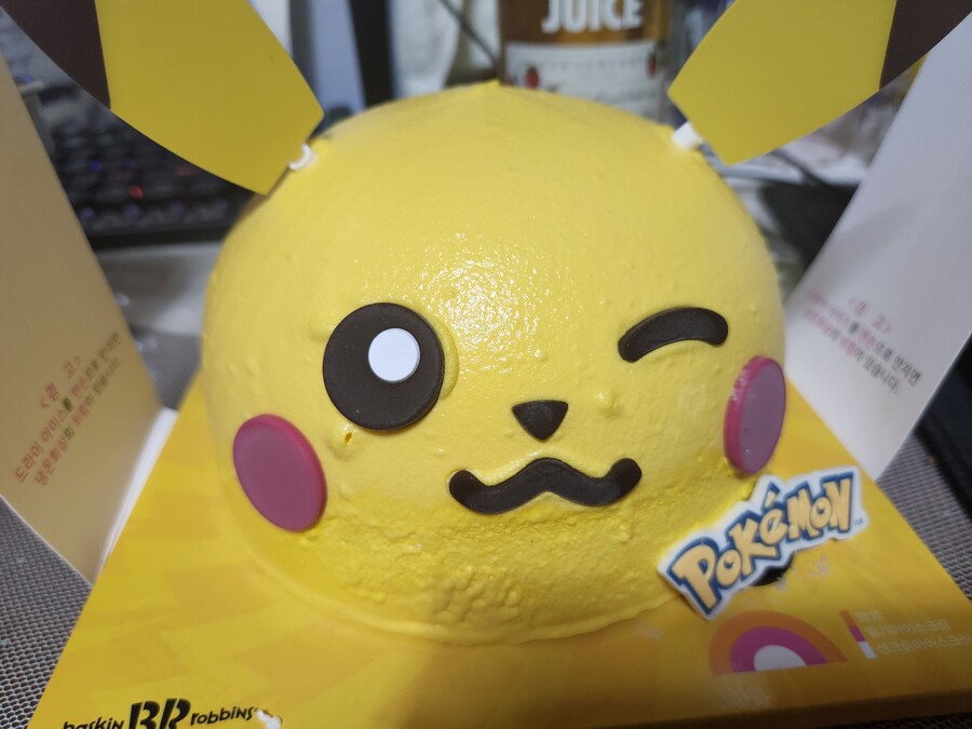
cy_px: 364
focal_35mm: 23
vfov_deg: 58.9
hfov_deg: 73.9
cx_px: 486
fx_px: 646
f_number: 1.8
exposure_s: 1/120
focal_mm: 5.4
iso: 320
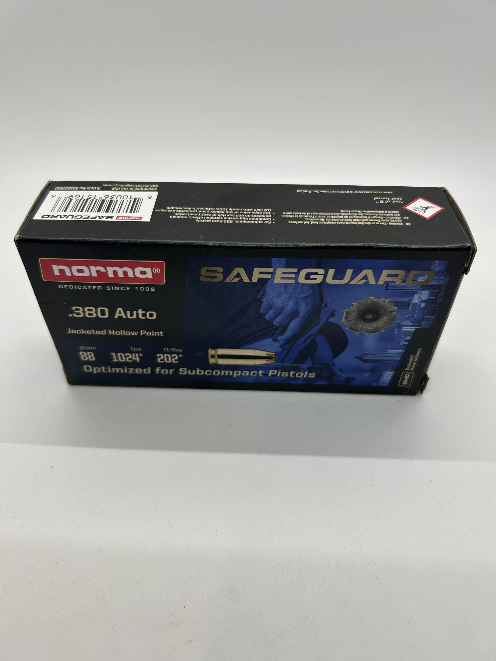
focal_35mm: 26
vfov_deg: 67.3
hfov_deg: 53.1
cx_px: 248
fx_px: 497
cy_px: 330
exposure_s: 1/357
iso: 50
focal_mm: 5.7
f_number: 1.5
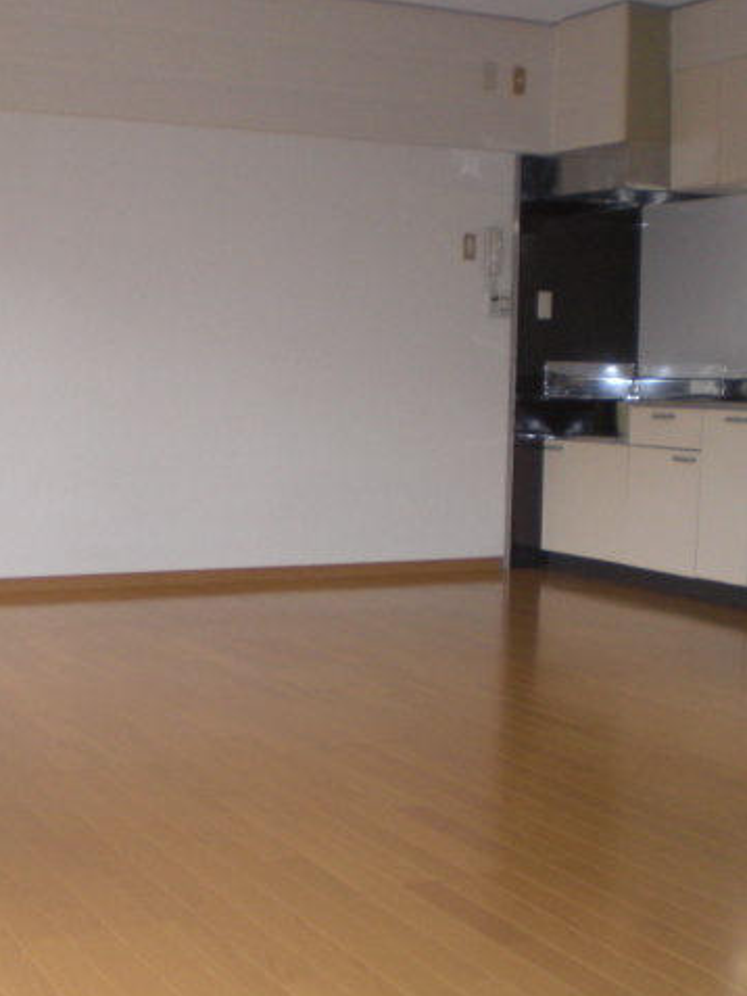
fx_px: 1467
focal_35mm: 51
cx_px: 232
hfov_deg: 28.3
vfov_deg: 37.5
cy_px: 499
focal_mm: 6.3
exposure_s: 1/60
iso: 200
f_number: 3.1
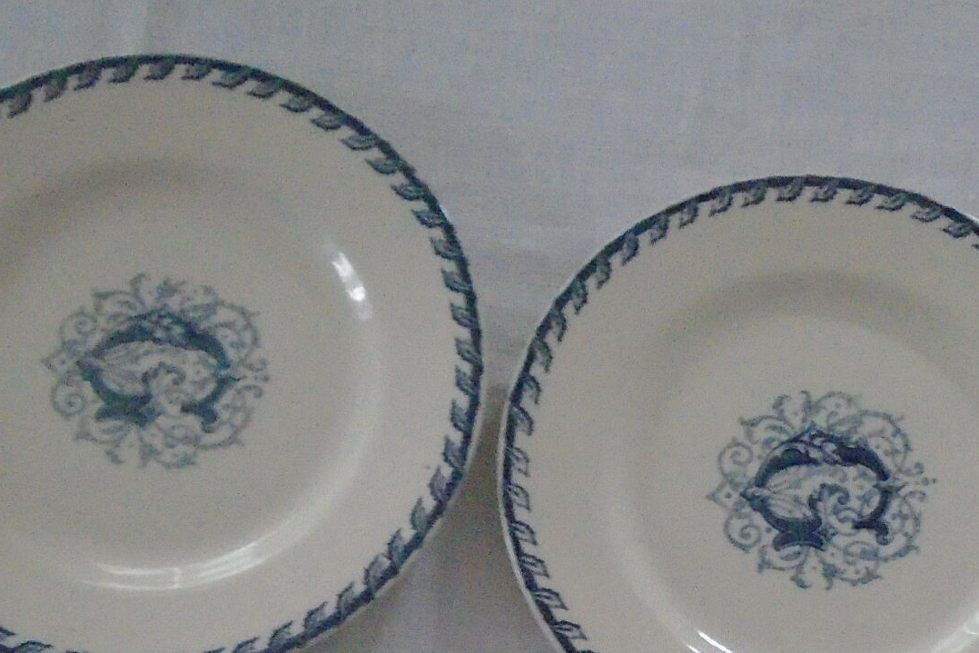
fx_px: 1768
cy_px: 826
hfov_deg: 30.6
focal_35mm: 65
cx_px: 687
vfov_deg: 19.5
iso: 800
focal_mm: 4.6
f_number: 3.2
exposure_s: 1/40
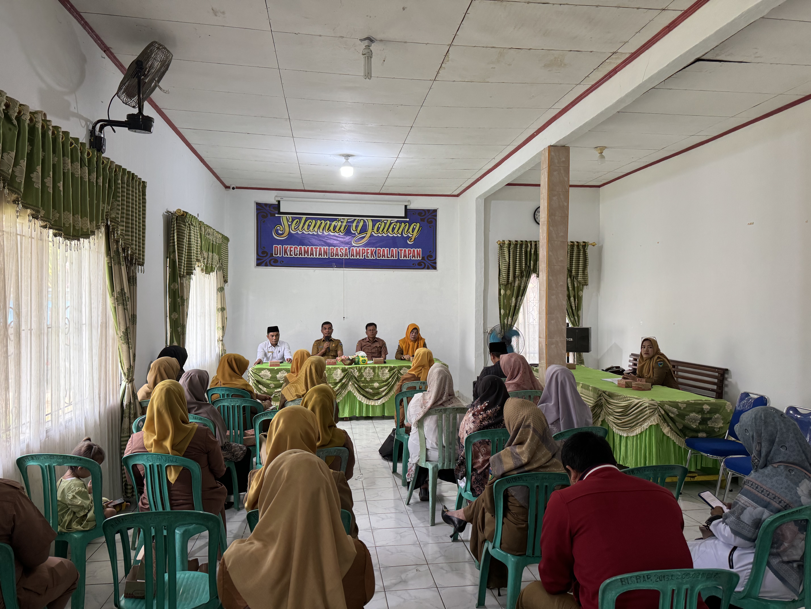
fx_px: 562
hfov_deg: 71.6
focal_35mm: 24
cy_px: 304
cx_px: 406
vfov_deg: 56.8
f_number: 1.78
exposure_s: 1/100
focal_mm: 6.76
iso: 160
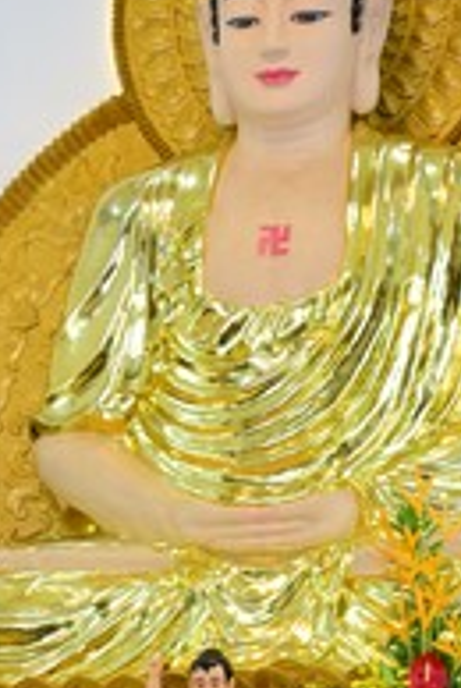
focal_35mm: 221
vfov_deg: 9.1
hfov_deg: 6.2
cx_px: 14
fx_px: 4230
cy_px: 1039
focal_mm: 66
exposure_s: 1/60
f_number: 4
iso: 800
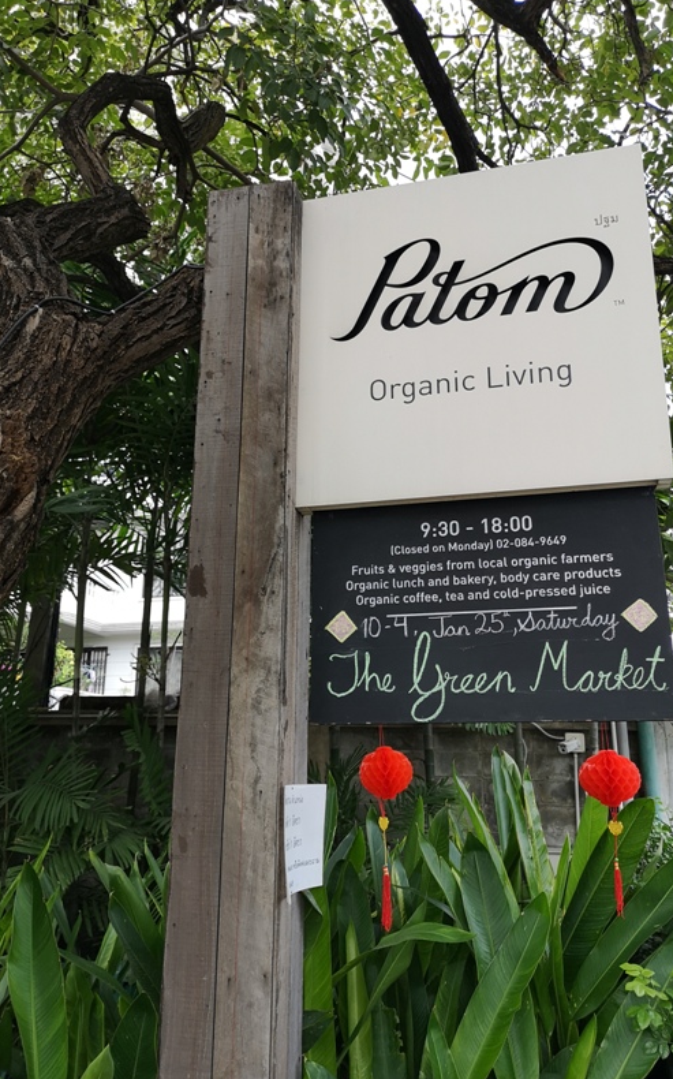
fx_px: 852
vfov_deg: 64.7
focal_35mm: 29
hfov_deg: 43.1
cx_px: 330
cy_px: 545
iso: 50
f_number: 1.8
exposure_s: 1/264
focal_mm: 3.95
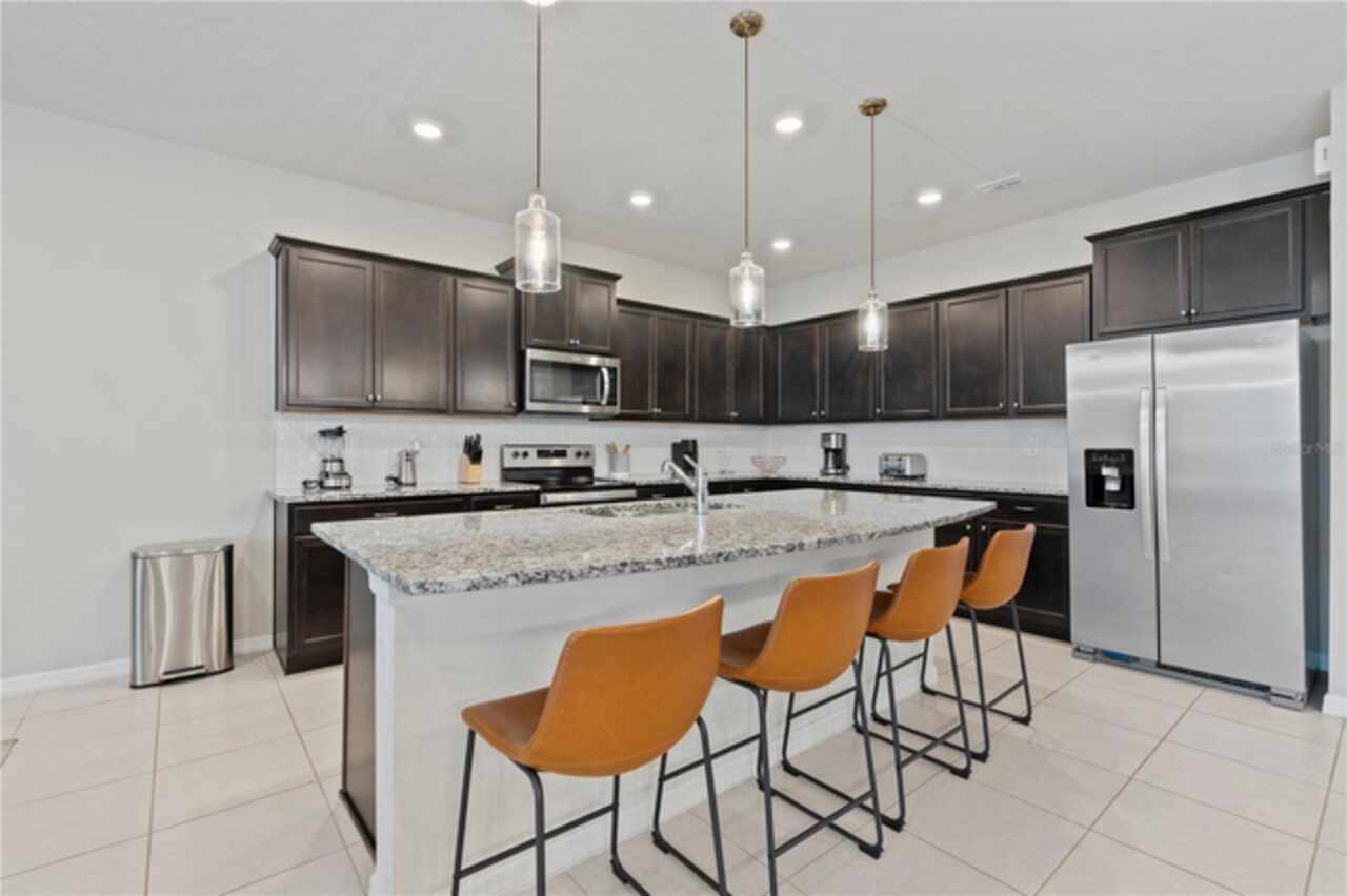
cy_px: 448
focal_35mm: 16
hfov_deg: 96.8
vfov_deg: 73.7
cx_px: 674
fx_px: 598
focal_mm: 16
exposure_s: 1/1.67
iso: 500
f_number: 8
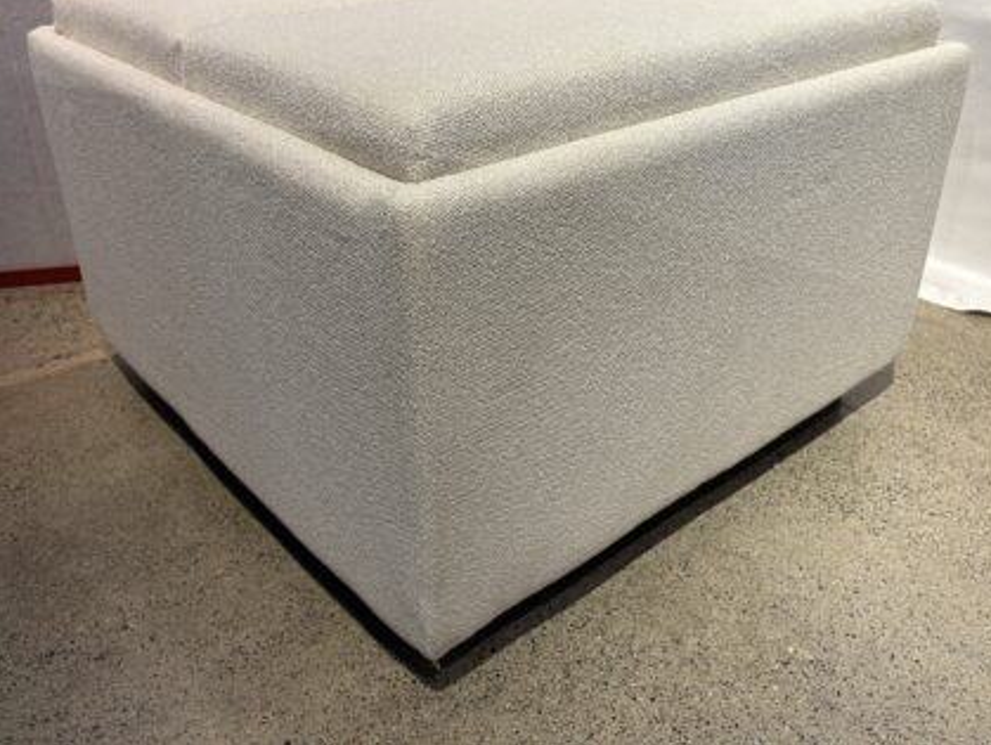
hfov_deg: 58.3
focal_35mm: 31
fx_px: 888
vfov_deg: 45.3
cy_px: 306
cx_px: 513
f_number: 1.6
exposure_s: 1/120
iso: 125
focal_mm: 5.96
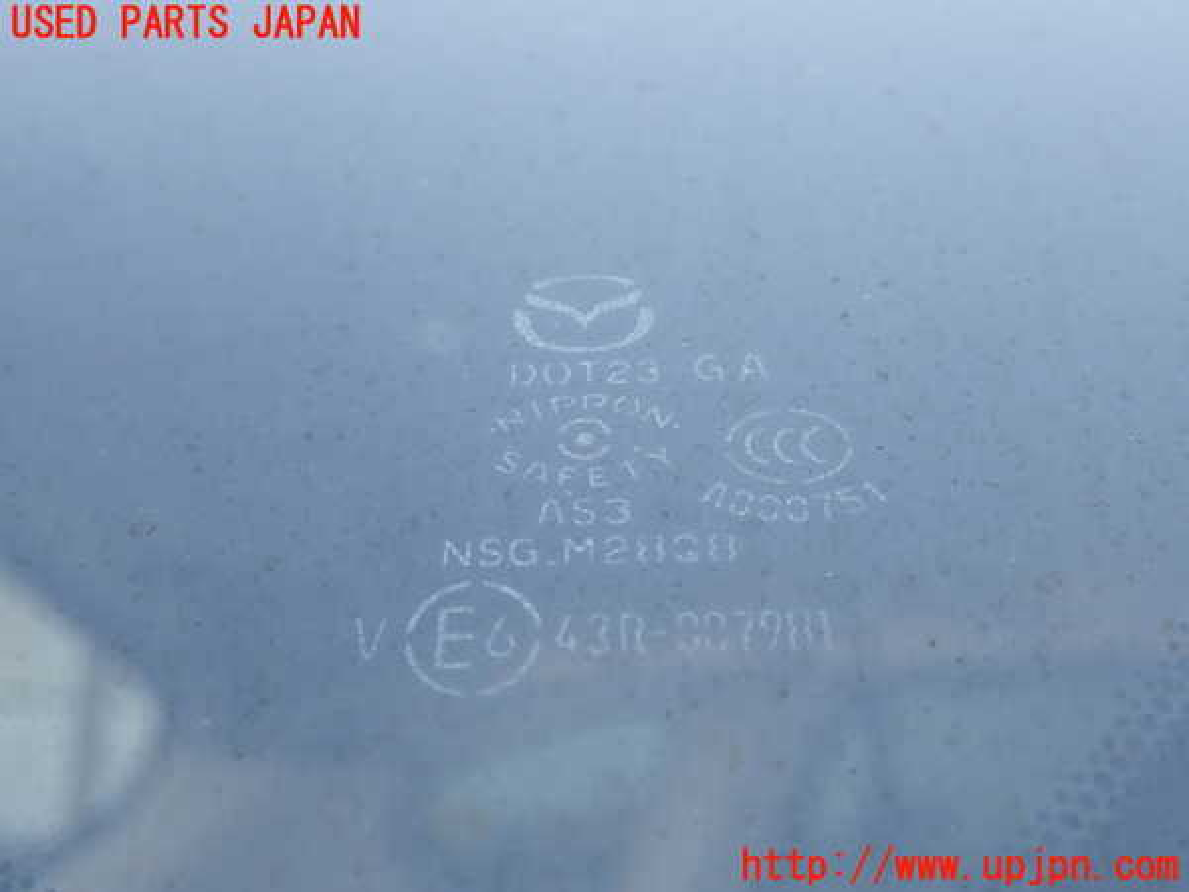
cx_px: 594
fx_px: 1408
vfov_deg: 35.1
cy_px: 446
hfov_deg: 45.8
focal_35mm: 41
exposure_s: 1/80
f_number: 2.8
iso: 100
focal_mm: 7.31
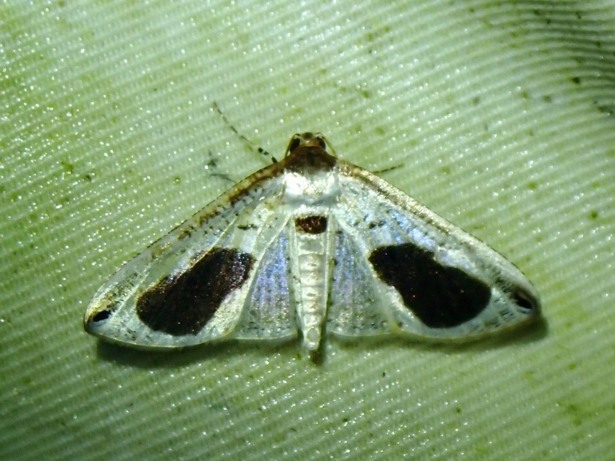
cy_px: 230
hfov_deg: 19.6
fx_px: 1777
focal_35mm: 100
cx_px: 308
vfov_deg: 14.8
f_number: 6.3
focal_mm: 18
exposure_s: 1/320
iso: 200
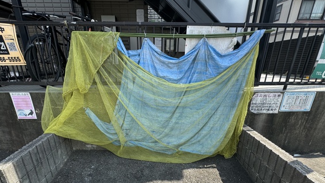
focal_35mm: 19
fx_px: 164
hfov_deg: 89.5
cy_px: 126
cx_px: 155
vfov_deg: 56.7
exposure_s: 1/591
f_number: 2.2
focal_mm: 2.22
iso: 40
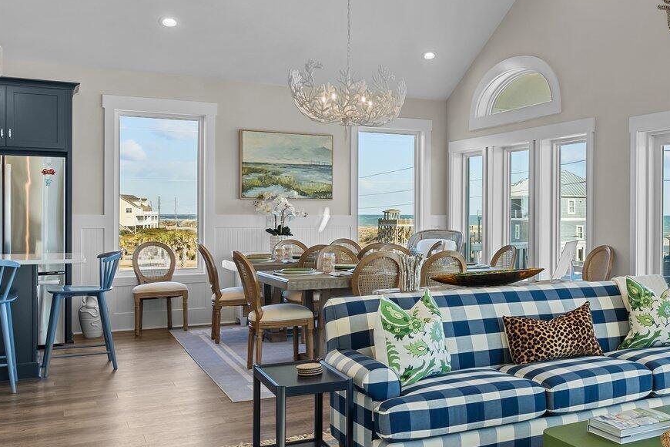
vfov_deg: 33.4
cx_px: 599
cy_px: 221
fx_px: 744
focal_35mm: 40
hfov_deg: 44.3
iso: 200
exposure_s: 1/10
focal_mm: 17
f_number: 8
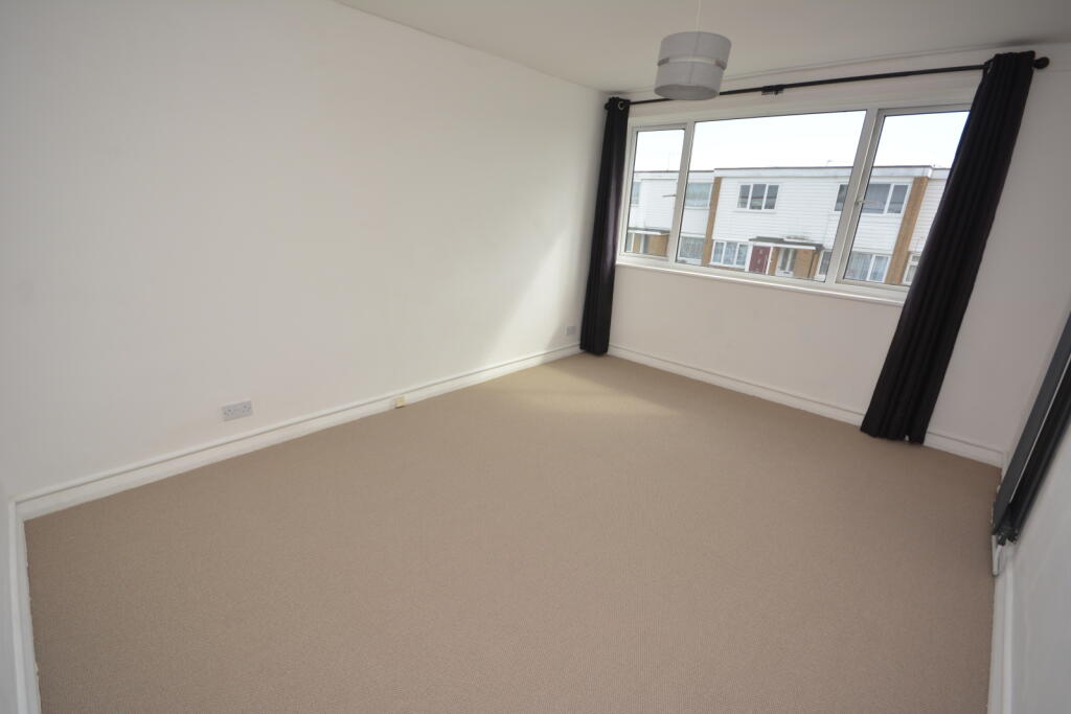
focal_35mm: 15
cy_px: 357
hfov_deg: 100.4
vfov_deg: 77.3
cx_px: 536
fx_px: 446
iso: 125
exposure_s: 1/125
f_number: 5.6
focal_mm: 10
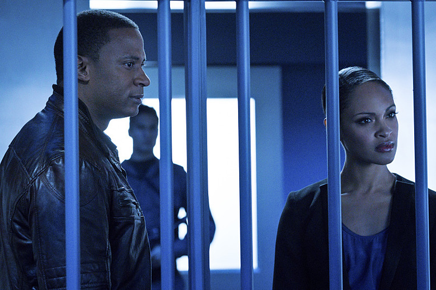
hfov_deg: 18.1
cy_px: 145
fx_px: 1368
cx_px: 218
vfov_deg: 12.1
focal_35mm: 113
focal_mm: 113
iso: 16000
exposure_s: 1/100
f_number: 5
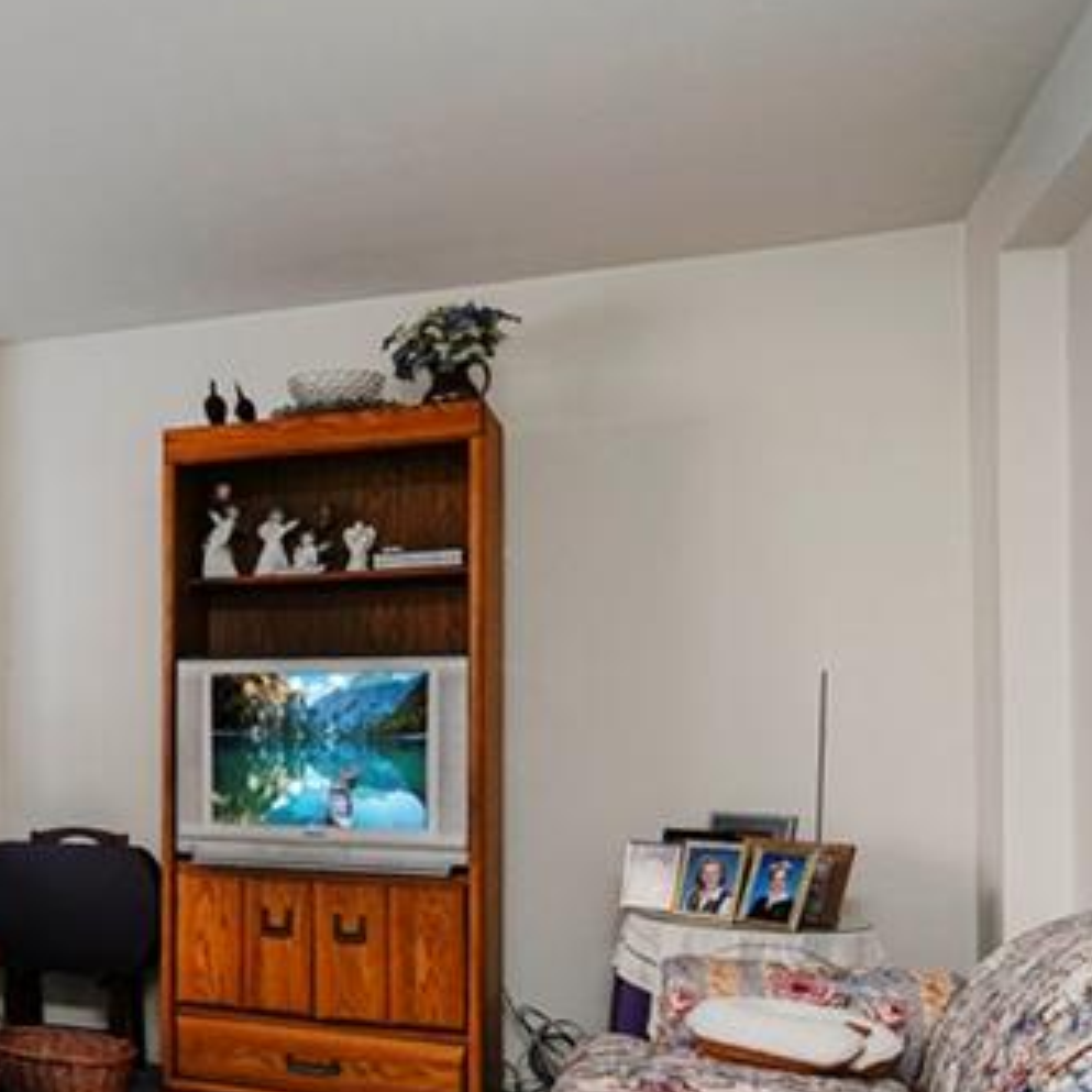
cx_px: -346
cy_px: 719
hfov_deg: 30.3
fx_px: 1546
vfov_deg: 38.5
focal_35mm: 43
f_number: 4.5
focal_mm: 16.5
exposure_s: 1/40
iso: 100
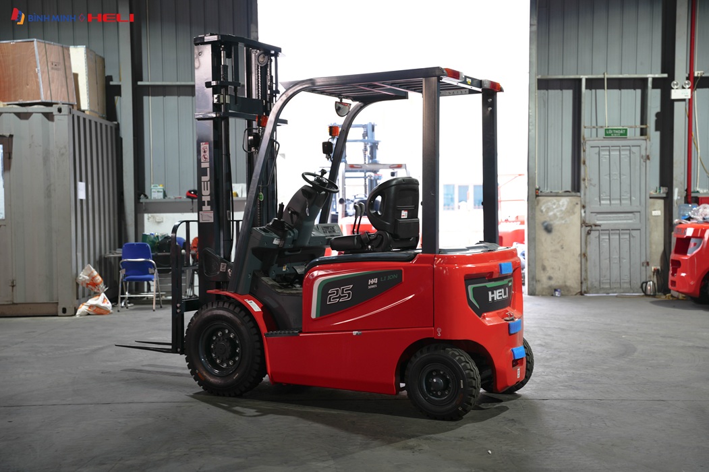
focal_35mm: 47
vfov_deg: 28.4
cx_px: 354
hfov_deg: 41.6
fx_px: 933
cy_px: 236
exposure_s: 1/3
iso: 80
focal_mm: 47.4
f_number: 2.8
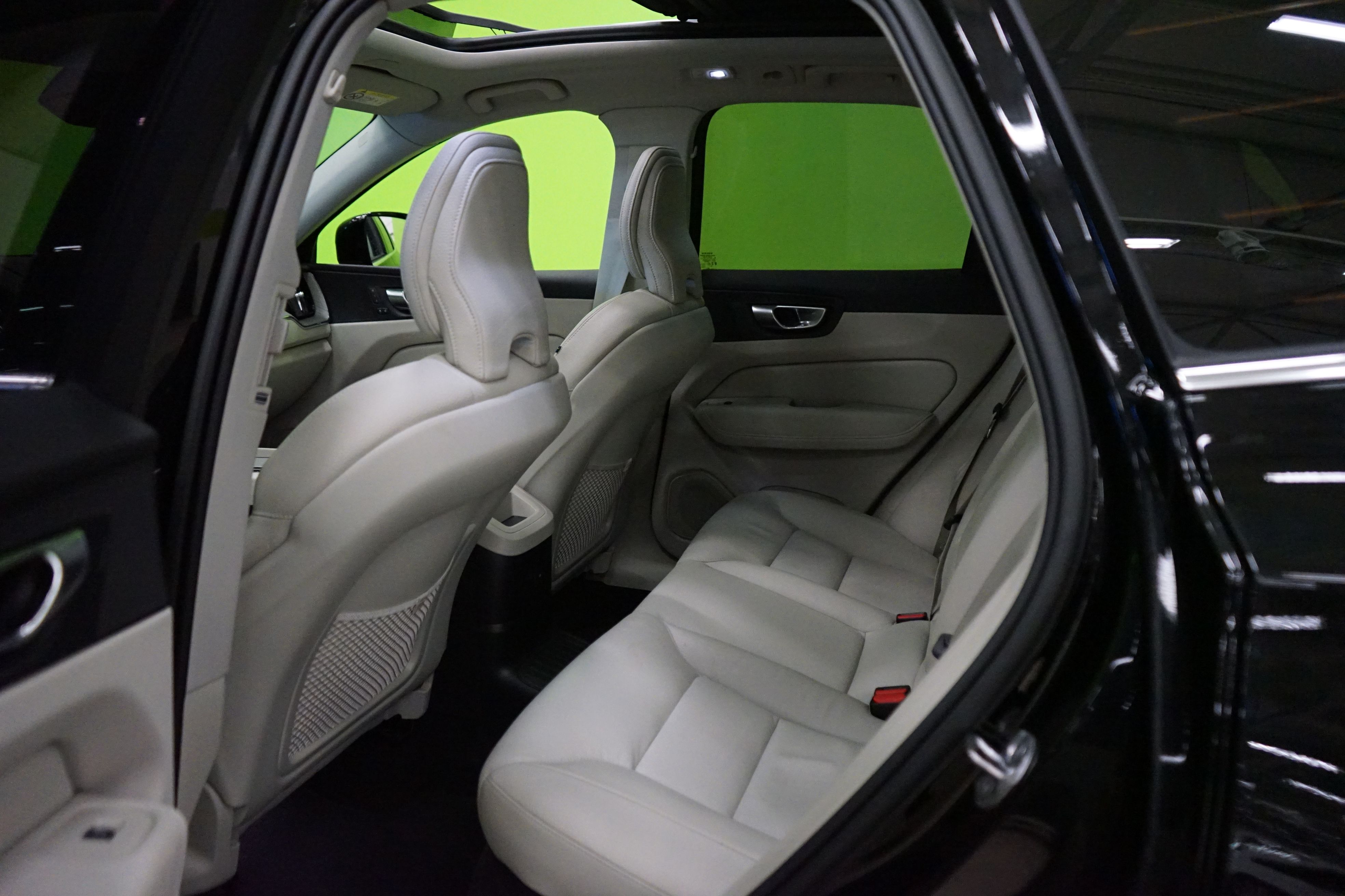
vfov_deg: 46.4
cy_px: 448
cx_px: 672
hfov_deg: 65.5
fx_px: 1046
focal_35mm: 28
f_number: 3.5
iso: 6400
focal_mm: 28
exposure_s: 1/125
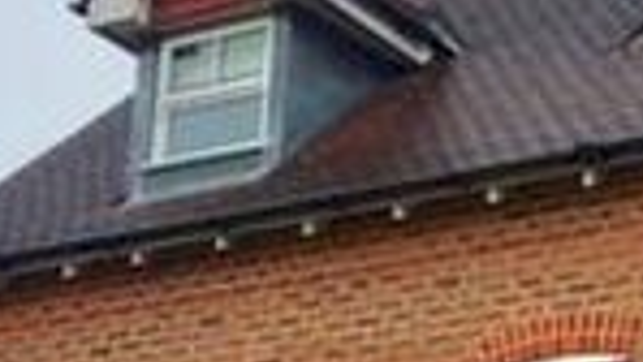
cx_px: 911
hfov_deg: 13.8
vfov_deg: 7.9
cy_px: 713
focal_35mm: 148
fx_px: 2525
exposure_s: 1/718
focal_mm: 4.15
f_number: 2.2
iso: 25
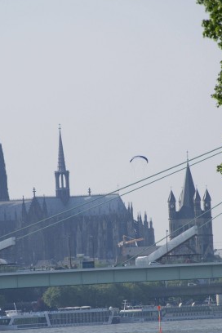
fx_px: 4079
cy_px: 224
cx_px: 110
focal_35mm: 441
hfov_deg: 3.1
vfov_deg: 4.7
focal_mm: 200
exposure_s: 1/400
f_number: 8
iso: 100
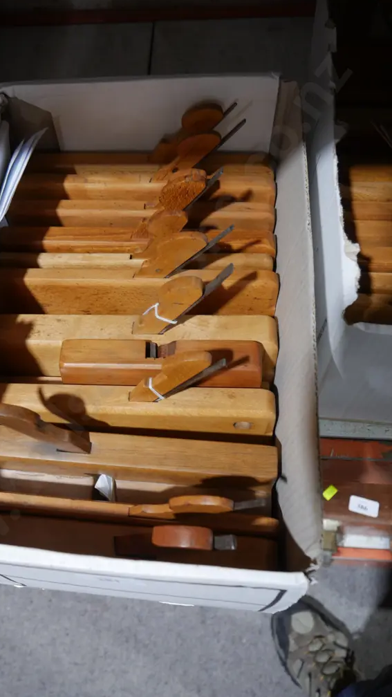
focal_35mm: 31
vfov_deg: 62.6
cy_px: 346
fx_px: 573
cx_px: 128
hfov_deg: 37.3
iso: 500
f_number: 3.5
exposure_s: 1/60
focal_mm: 14
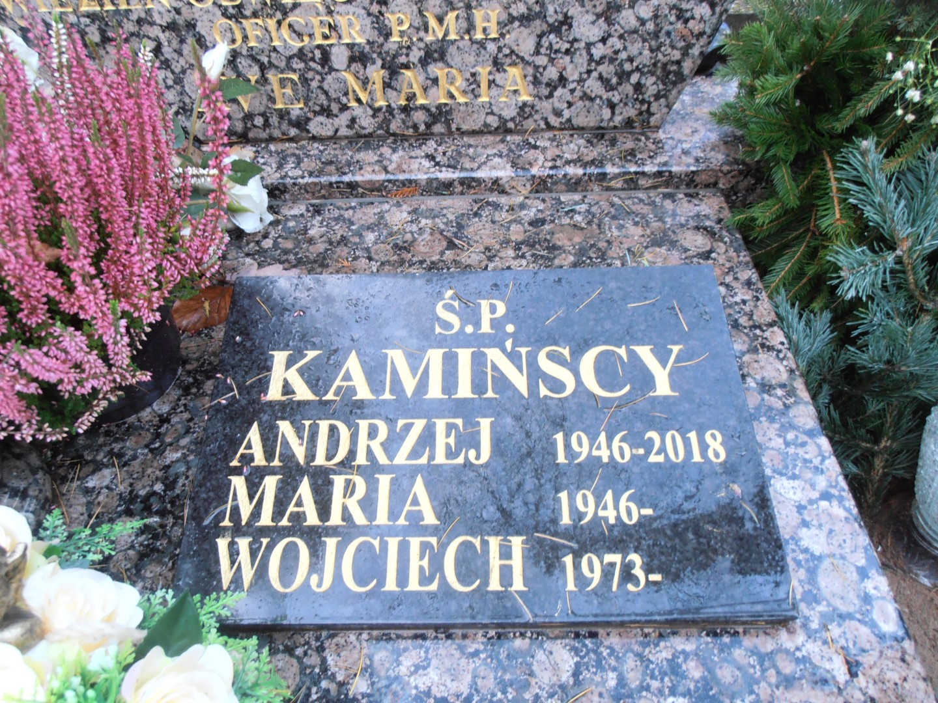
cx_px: 469
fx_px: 650
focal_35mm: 24
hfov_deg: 71.6
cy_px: 352
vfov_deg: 56.8
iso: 125
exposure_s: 1/10
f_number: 3
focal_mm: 4.2
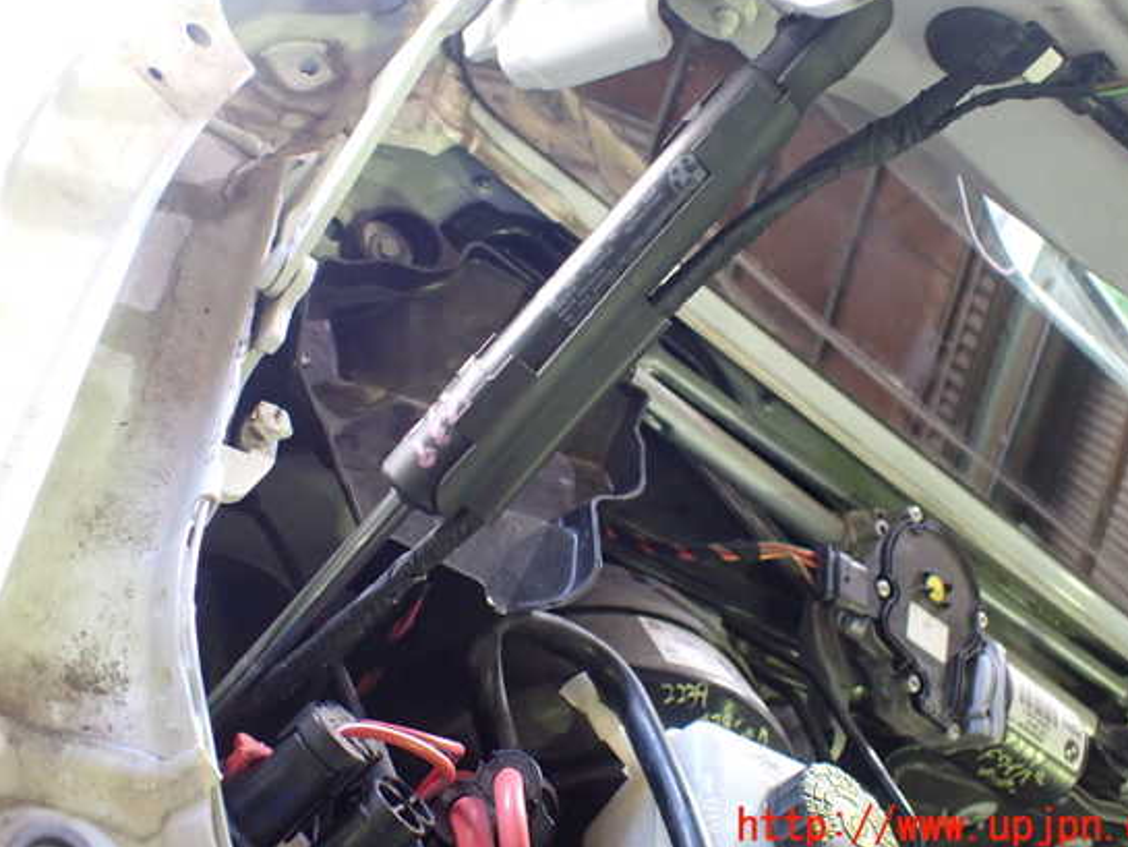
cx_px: 584
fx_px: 1076
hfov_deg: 55.3
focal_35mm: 33
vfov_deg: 42.9
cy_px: 387
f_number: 2.3
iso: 800
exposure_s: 1/50
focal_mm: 5.4
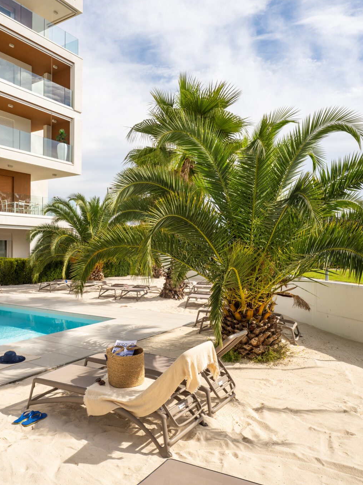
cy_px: 242
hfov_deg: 47.3
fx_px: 406
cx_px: 117
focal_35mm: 29
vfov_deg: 61.7
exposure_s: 1/250
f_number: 11
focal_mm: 20
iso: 200
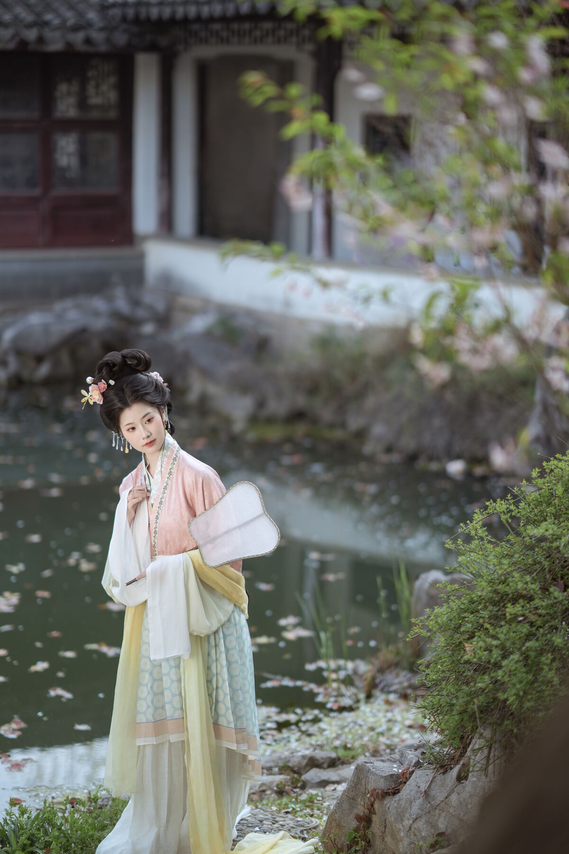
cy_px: 427
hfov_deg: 16.1
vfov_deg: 23.9
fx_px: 2015
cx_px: 284
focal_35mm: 85
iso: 125
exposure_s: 1/1600
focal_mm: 85
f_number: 1.4
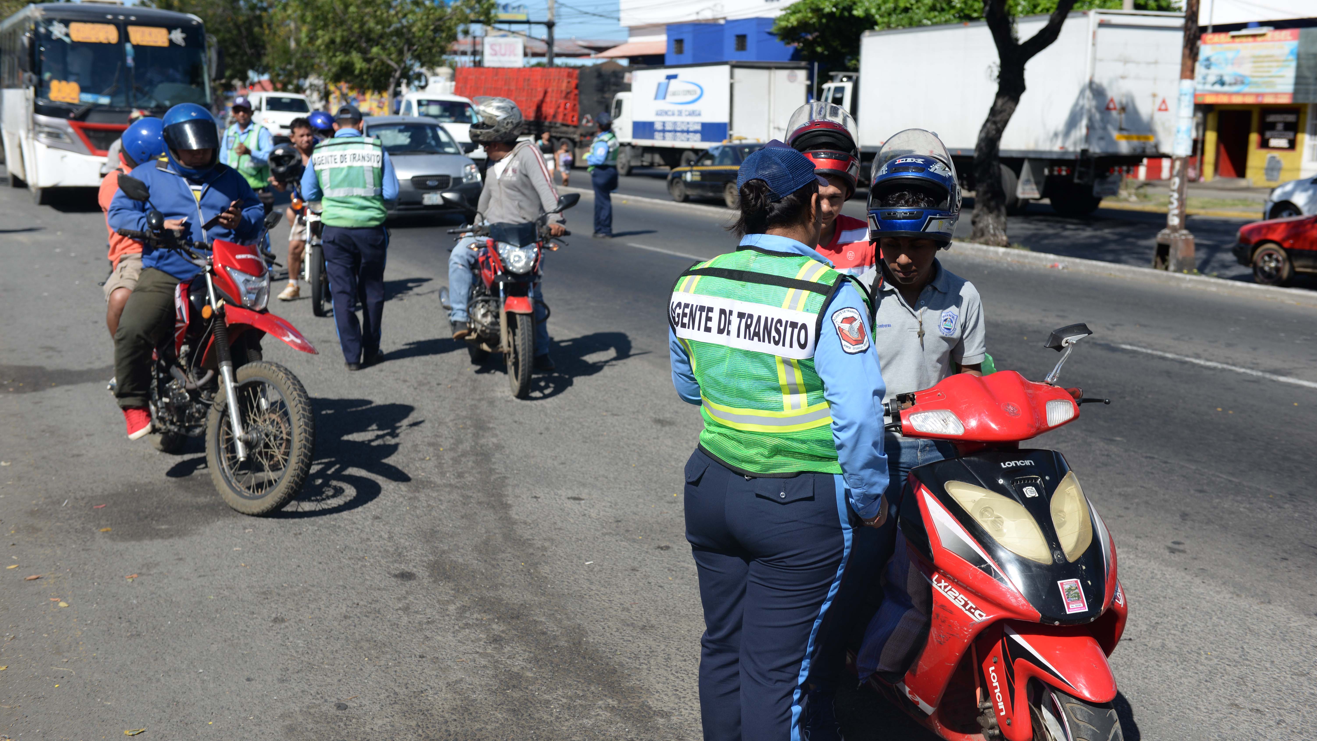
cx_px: 660
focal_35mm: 42
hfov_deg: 48.4
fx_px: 1467
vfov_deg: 28.3
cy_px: 374
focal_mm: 40
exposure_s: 1/1250
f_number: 4
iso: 125
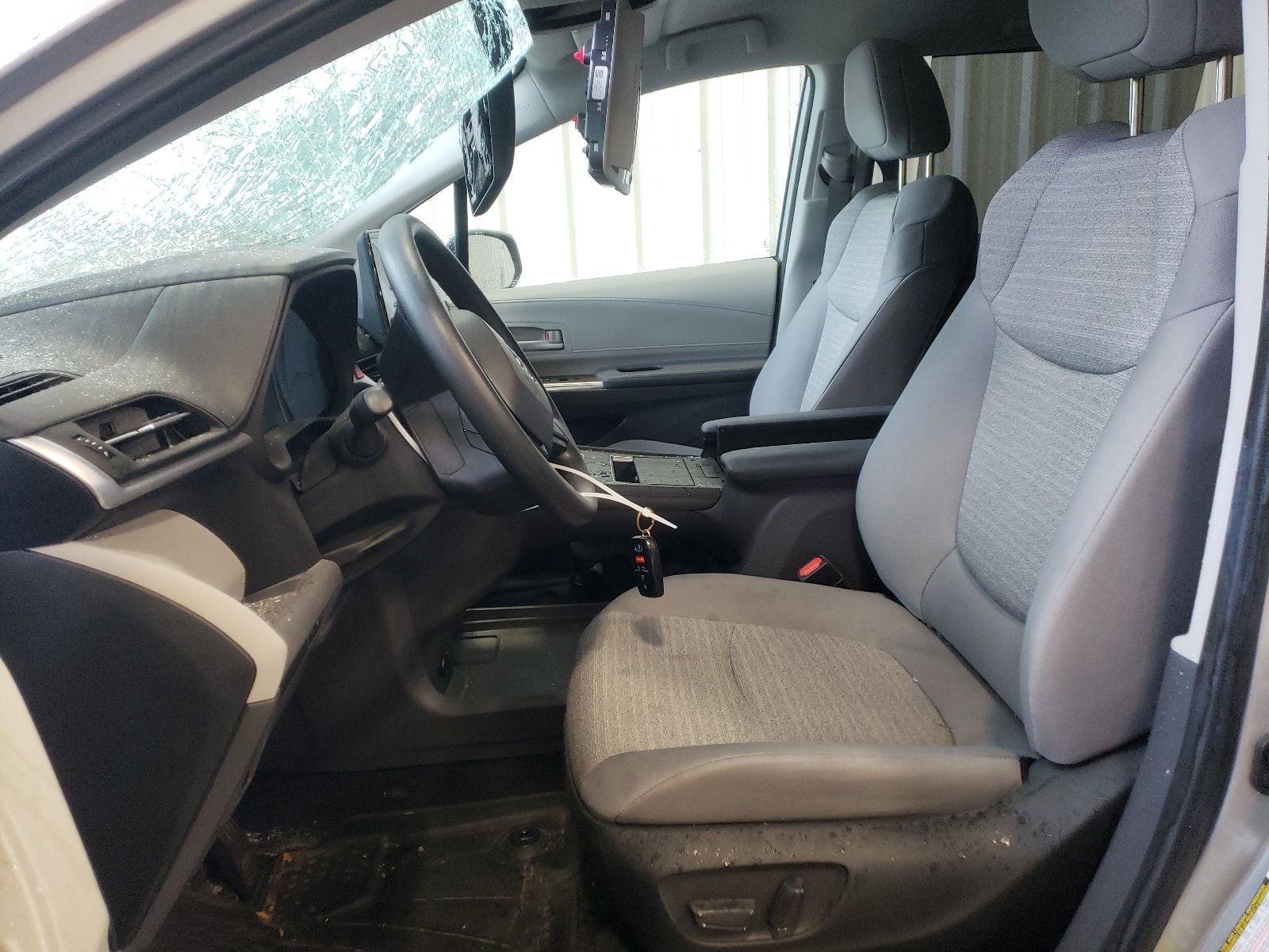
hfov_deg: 67.3
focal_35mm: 26
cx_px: 634
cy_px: 476
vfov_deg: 53.1
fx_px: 953
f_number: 1.5
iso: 183
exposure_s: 1/60.2
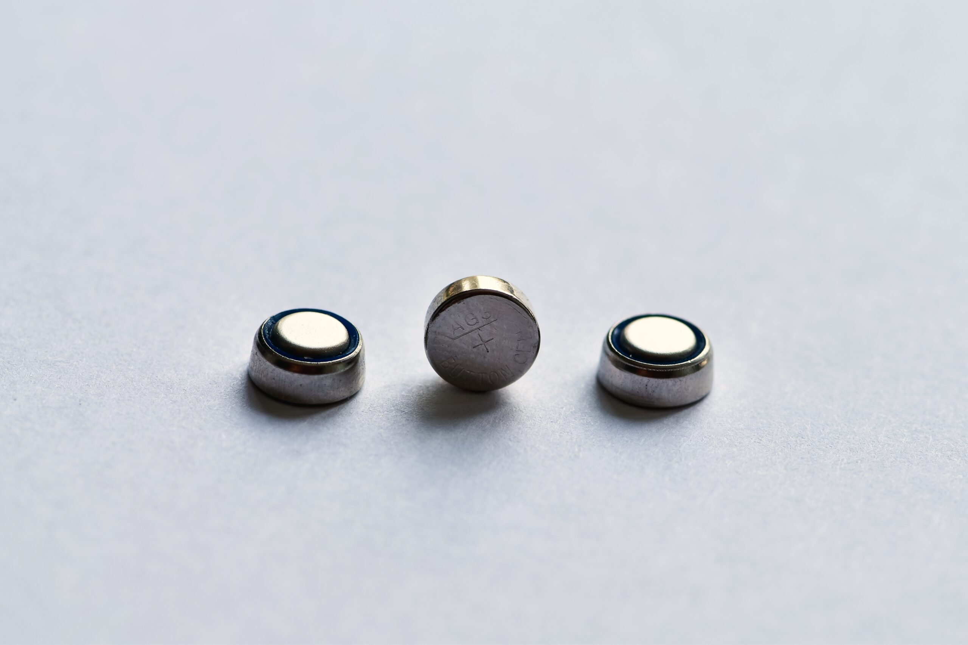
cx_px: 484
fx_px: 4235
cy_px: 322
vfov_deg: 8.7
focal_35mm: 158
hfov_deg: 13.0
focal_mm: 105
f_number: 9
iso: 100
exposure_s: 1/160
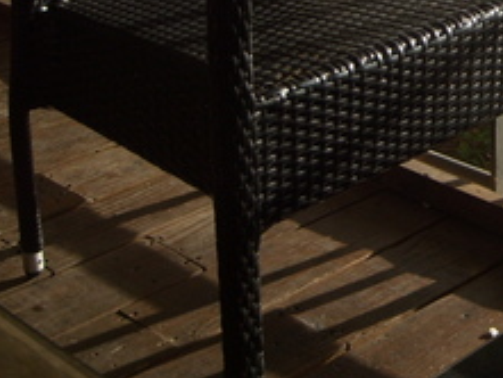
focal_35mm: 95
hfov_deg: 19.7
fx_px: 1381
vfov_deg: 15.1
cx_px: 562
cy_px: -57
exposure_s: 1/419
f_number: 2.8
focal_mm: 5.7
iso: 64
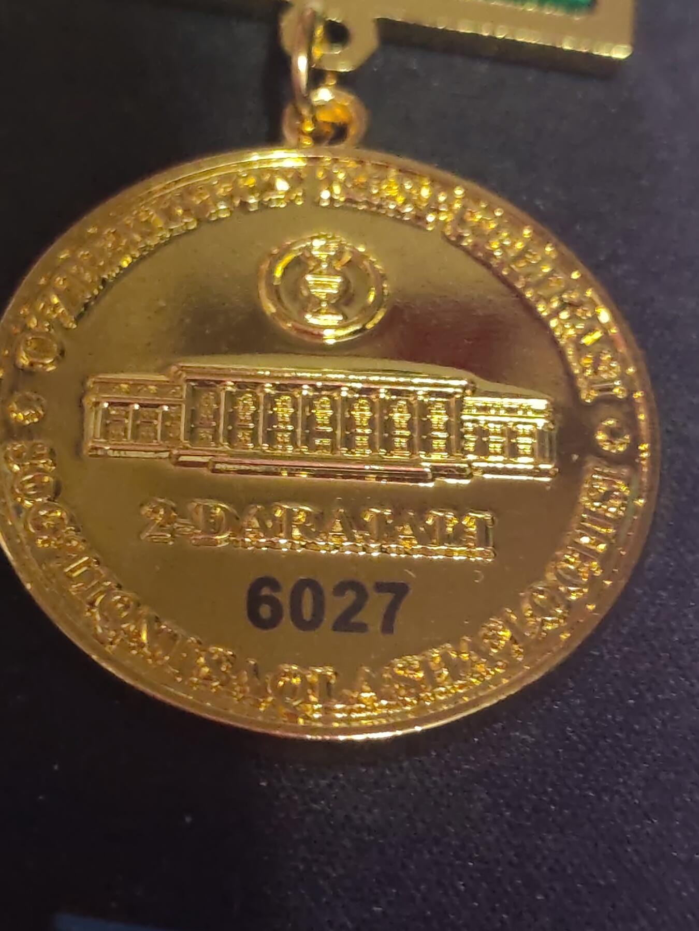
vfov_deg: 28.6
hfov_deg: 21.6
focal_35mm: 68
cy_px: 466
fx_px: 1831
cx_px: 350
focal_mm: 5.52
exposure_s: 1/17
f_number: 1.95
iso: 1600
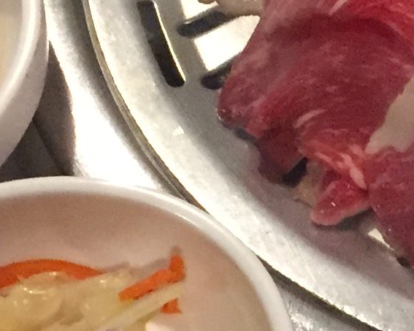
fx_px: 1996
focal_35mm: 163
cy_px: 20
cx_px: 708
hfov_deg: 11.1
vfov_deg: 9.4
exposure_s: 1/20
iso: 250
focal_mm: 4.15
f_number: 2.2
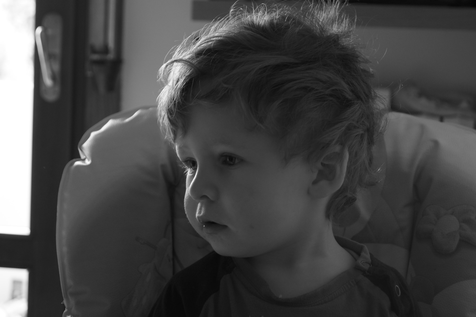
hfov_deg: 24.6
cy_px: 158
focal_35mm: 82
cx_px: 238
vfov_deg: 16.5
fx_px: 1090
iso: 400
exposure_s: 1/25
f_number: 5.6
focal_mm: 55
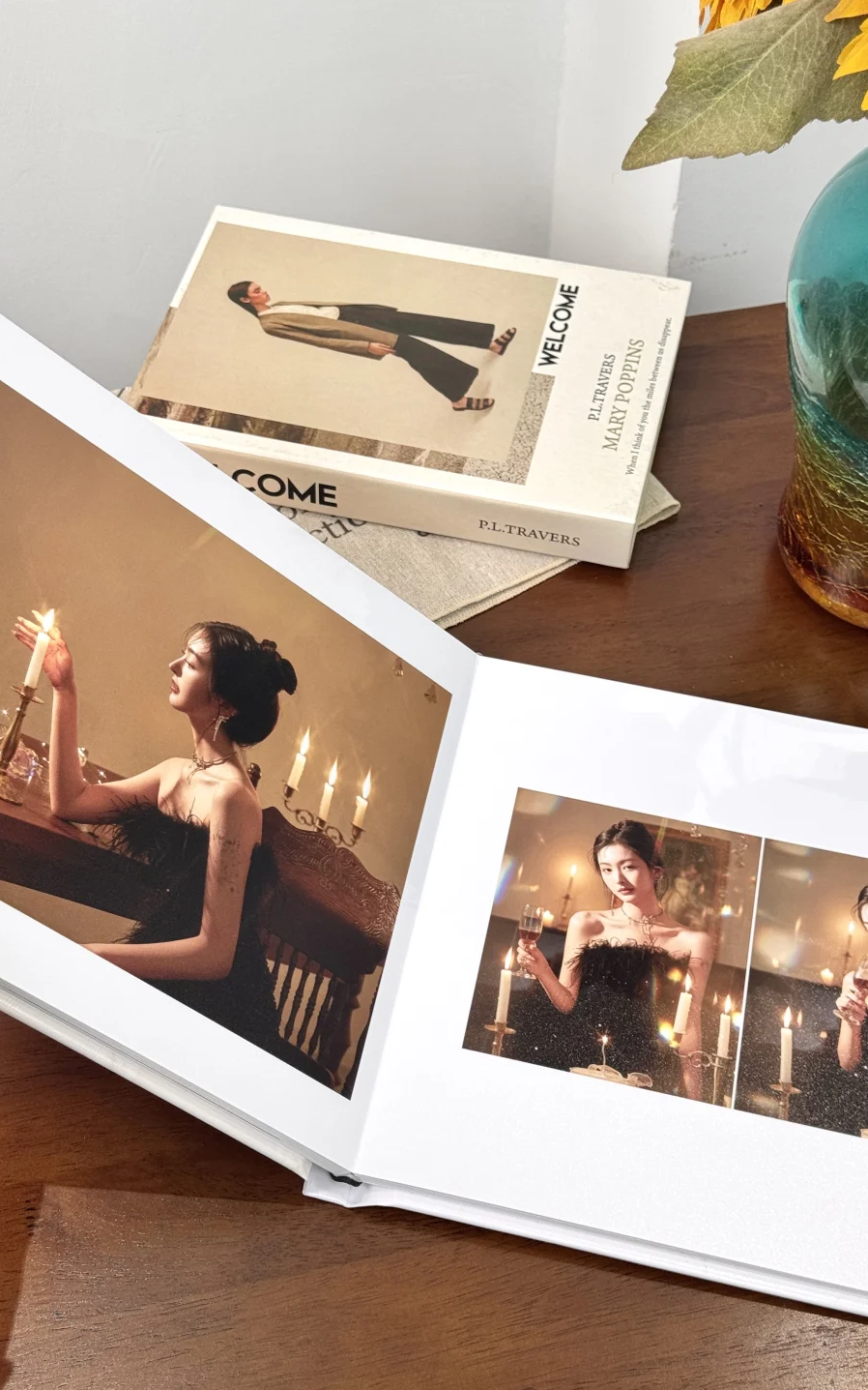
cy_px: 695
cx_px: 396
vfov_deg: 39.6
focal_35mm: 51
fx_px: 1931
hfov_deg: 25.3
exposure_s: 1/50
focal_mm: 6.76
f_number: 1.78
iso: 50
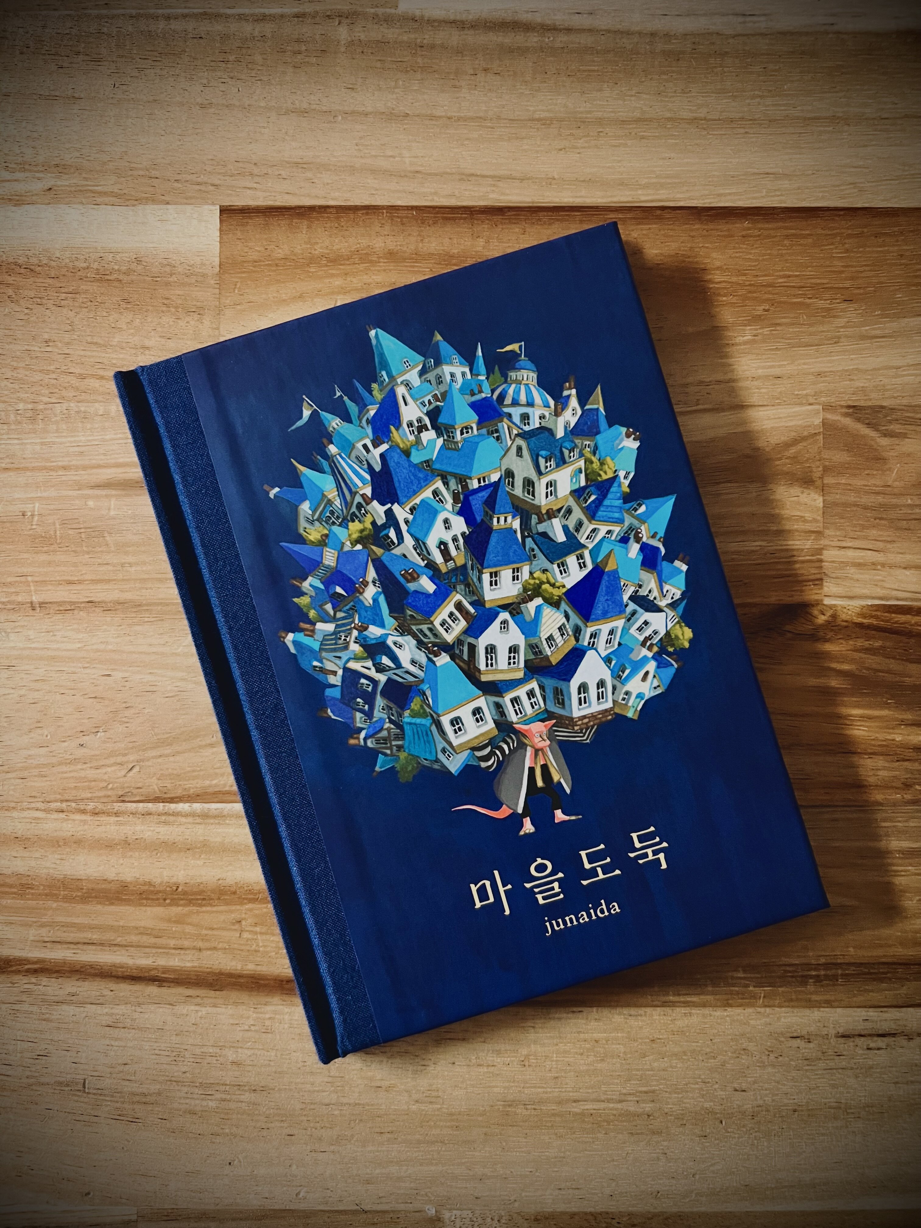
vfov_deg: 67.3
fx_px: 922
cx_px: 460
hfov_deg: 53.1
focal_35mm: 26
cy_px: 614
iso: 500
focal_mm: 5.7
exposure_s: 1/48
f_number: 1.5
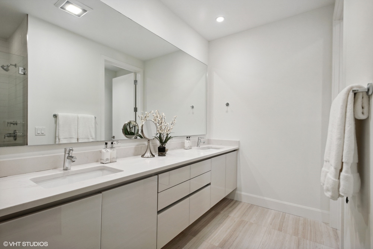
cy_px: 124
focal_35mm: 17
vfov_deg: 70.5
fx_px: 176
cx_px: 186
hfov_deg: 93.3
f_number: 8
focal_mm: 17
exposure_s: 1/320
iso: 2000
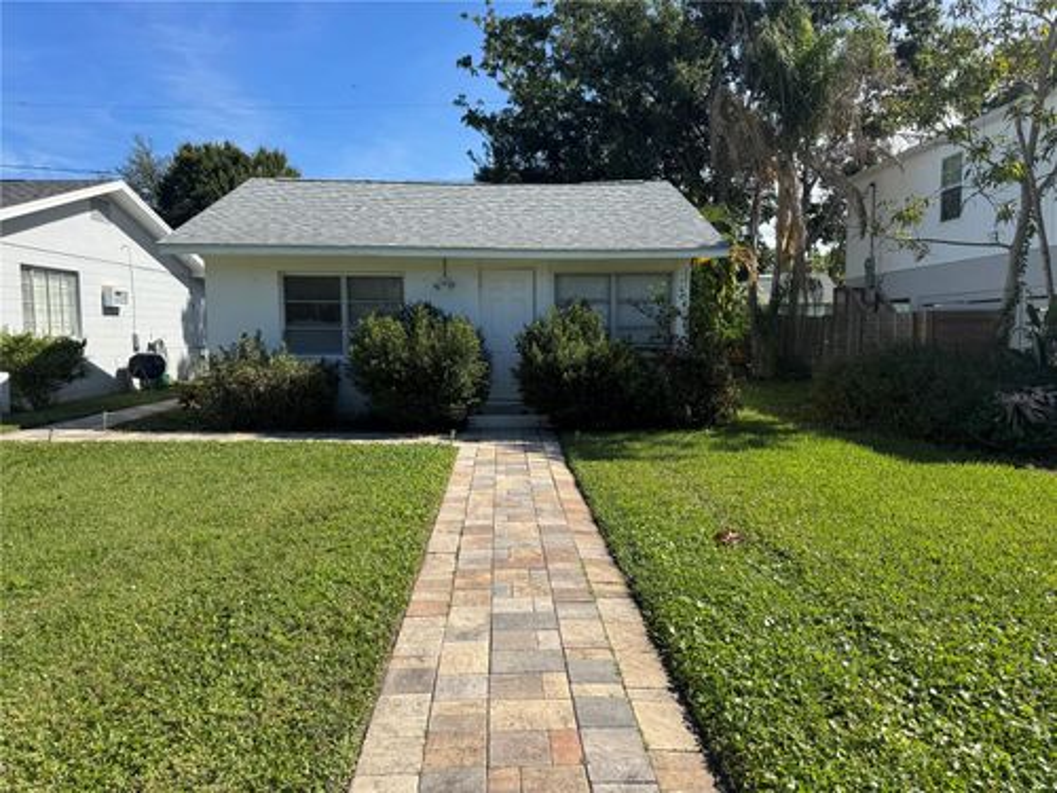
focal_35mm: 24
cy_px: 396
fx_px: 733
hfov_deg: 71.6
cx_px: 528
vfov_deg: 56.8
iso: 80
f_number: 1.78
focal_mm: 6.76
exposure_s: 1/3802
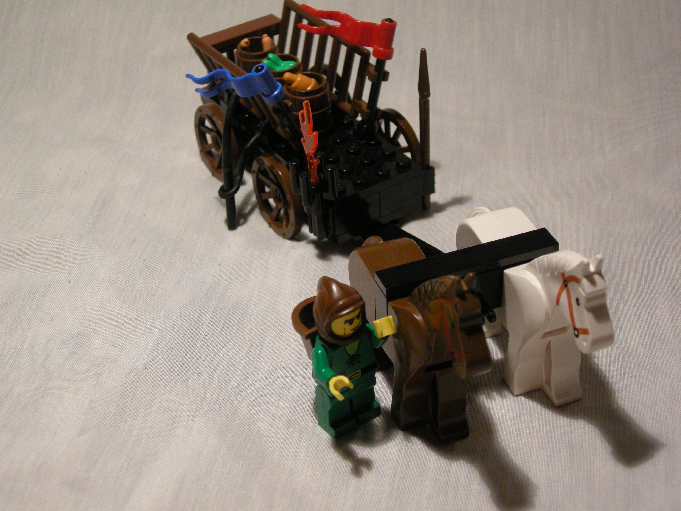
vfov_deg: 23.7
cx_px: 340
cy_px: 256
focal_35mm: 62
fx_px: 1220
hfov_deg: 31.2
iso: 240
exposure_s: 1/57.6
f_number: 3.5
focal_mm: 12.9
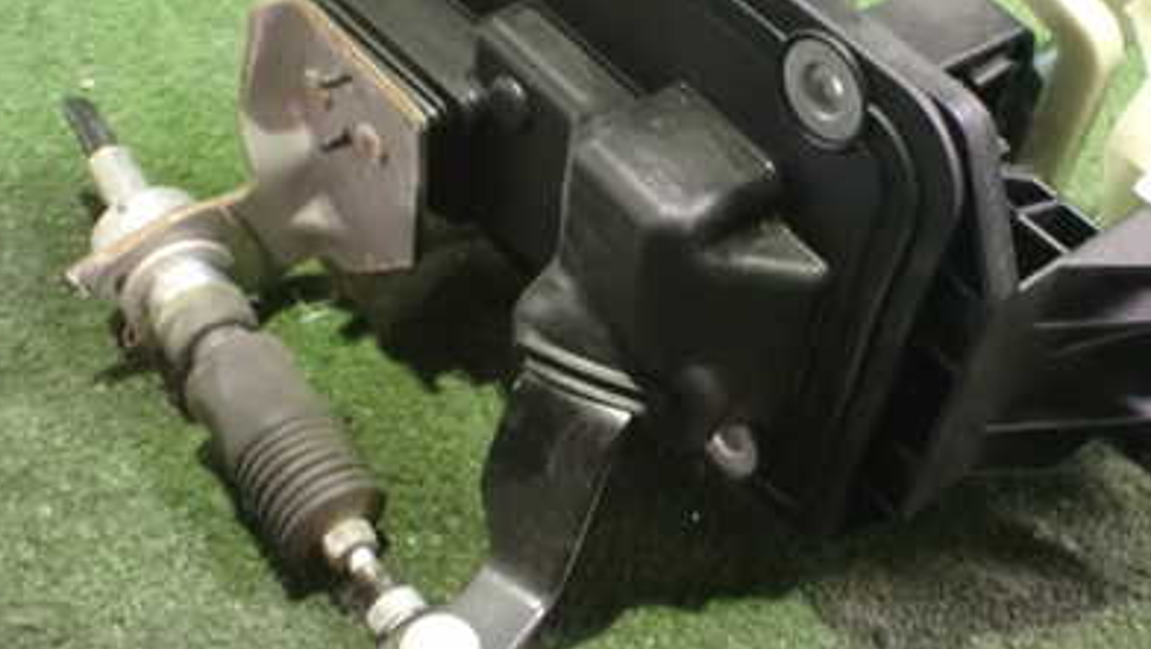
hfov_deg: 40.9
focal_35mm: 50
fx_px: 1527
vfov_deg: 23.9
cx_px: 740
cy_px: 209
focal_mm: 5.4
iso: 1600
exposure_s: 1/20
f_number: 2.3
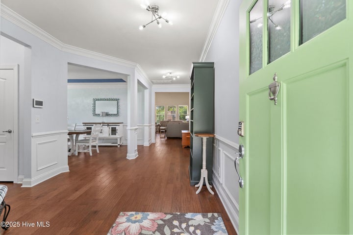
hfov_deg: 96.7
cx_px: 176
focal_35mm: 16
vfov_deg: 73.7
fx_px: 157
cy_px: 118
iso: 800
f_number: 8
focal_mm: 16
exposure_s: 1/15
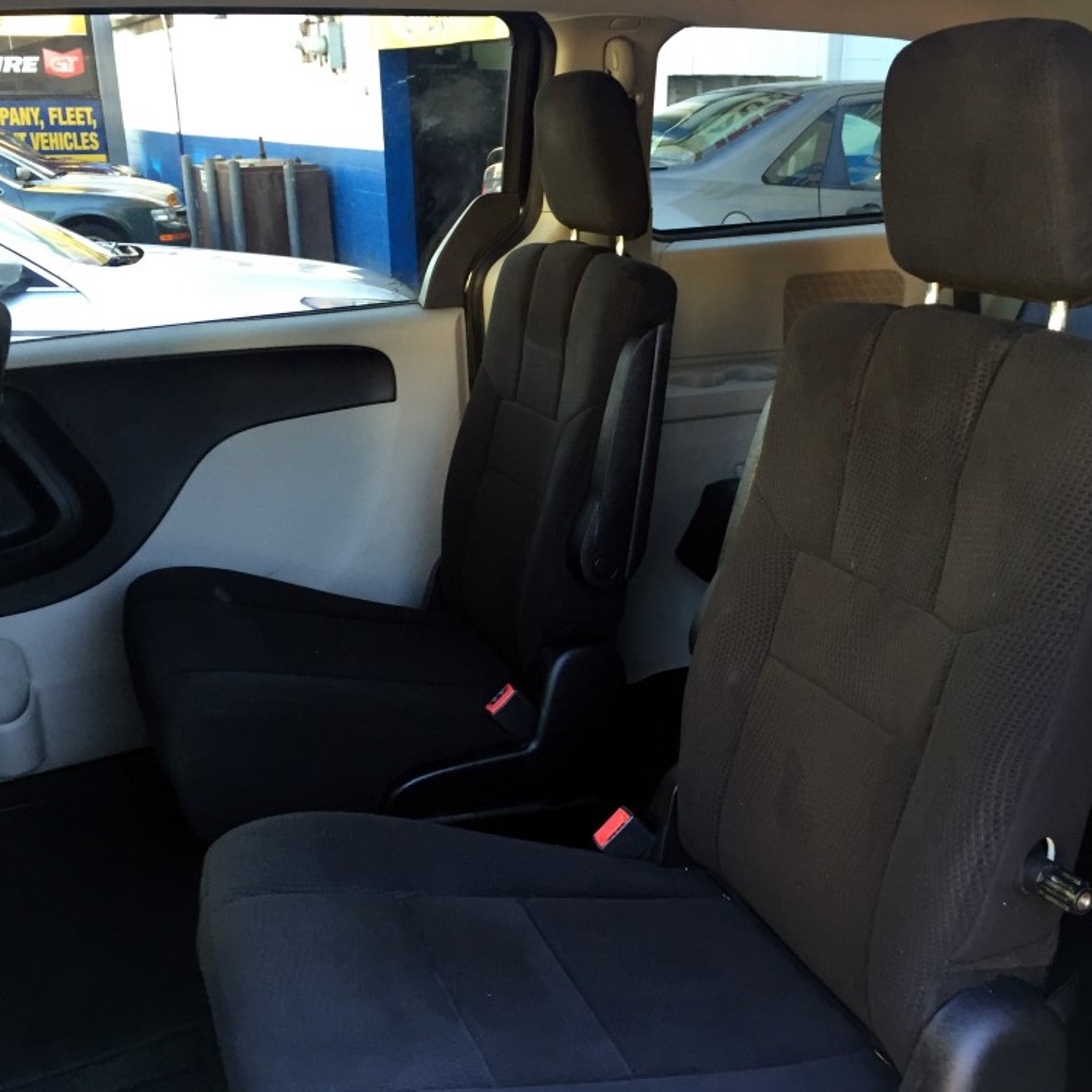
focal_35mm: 35
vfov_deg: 47.2
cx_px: 614
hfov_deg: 47.1
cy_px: 550
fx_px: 1249
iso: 100
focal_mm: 4.15
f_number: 2.2
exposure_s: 1/30
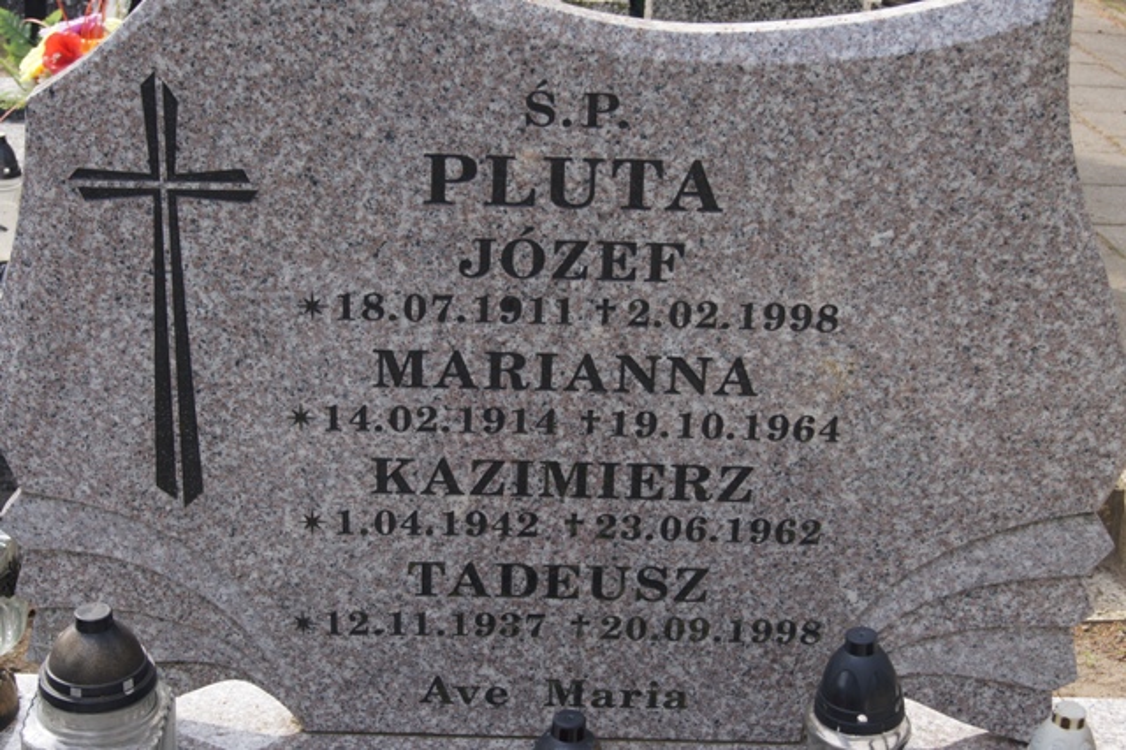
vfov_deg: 22.6
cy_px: 375
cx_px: 563
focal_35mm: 60
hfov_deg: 33.4
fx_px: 1876
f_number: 9
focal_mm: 40
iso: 200
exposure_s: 1/160
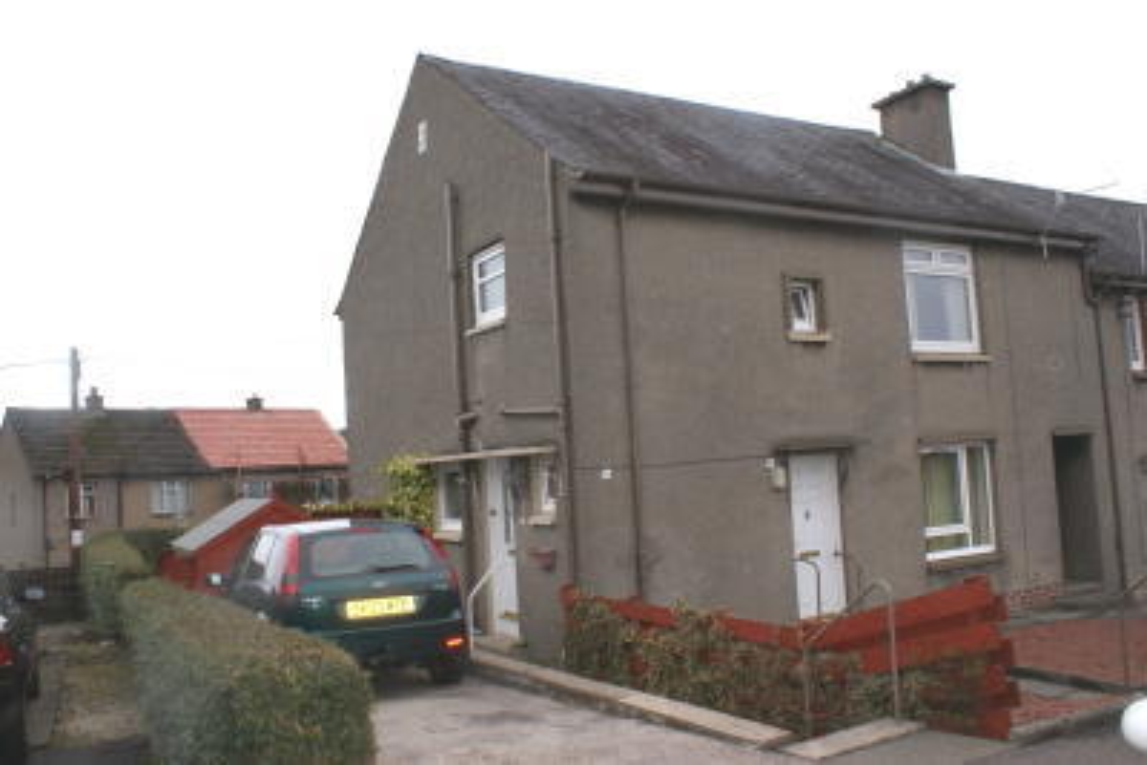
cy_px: 382
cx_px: 574
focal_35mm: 30
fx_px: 956
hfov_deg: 61.9
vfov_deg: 43.6
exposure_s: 1/160
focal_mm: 20
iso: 400
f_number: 11
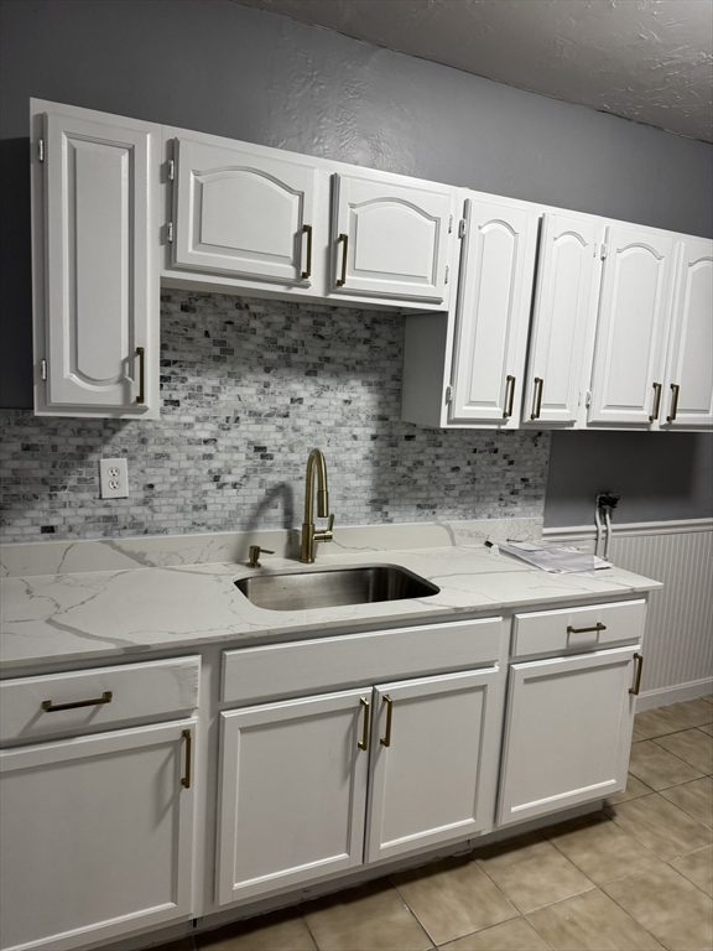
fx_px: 659
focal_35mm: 24
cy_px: 476
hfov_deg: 56.8
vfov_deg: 71.6
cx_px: 356
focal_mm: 6.76
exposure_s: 1/60
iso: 160
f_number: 1.78
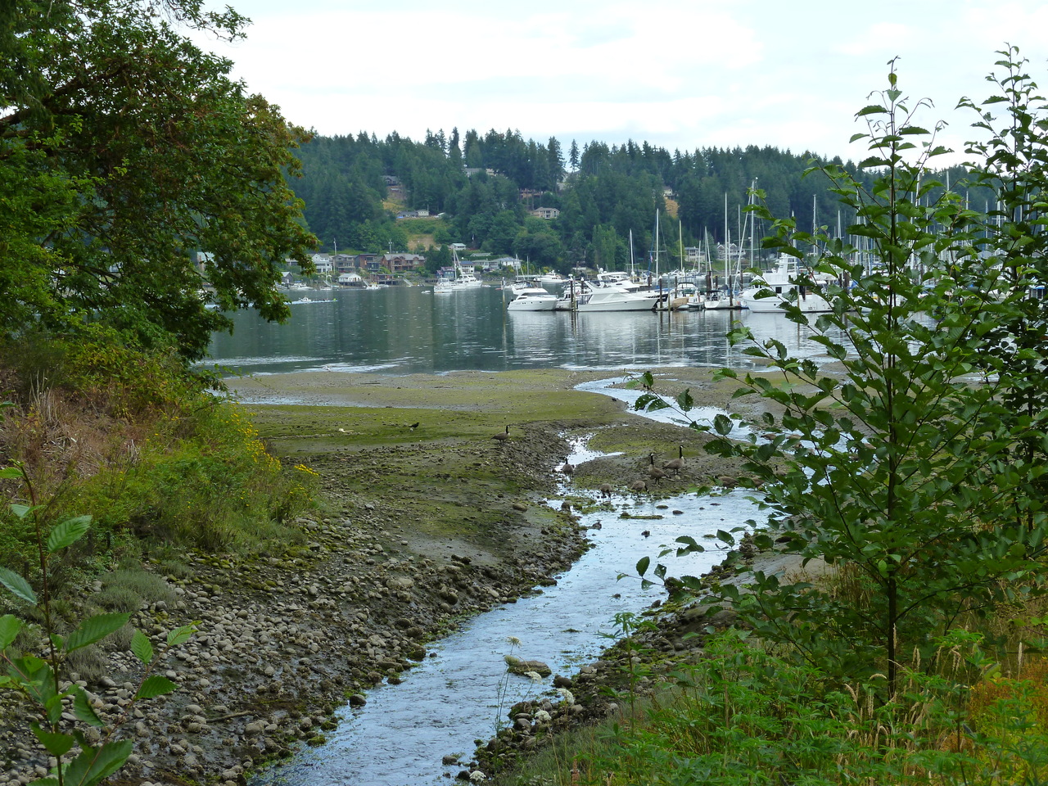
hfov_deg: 29.4
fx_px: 1998
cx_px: 524
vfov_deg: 22.3
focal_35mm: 66
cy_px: 393
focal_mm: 11.8
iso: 125
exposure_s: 1/125
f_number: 4.8
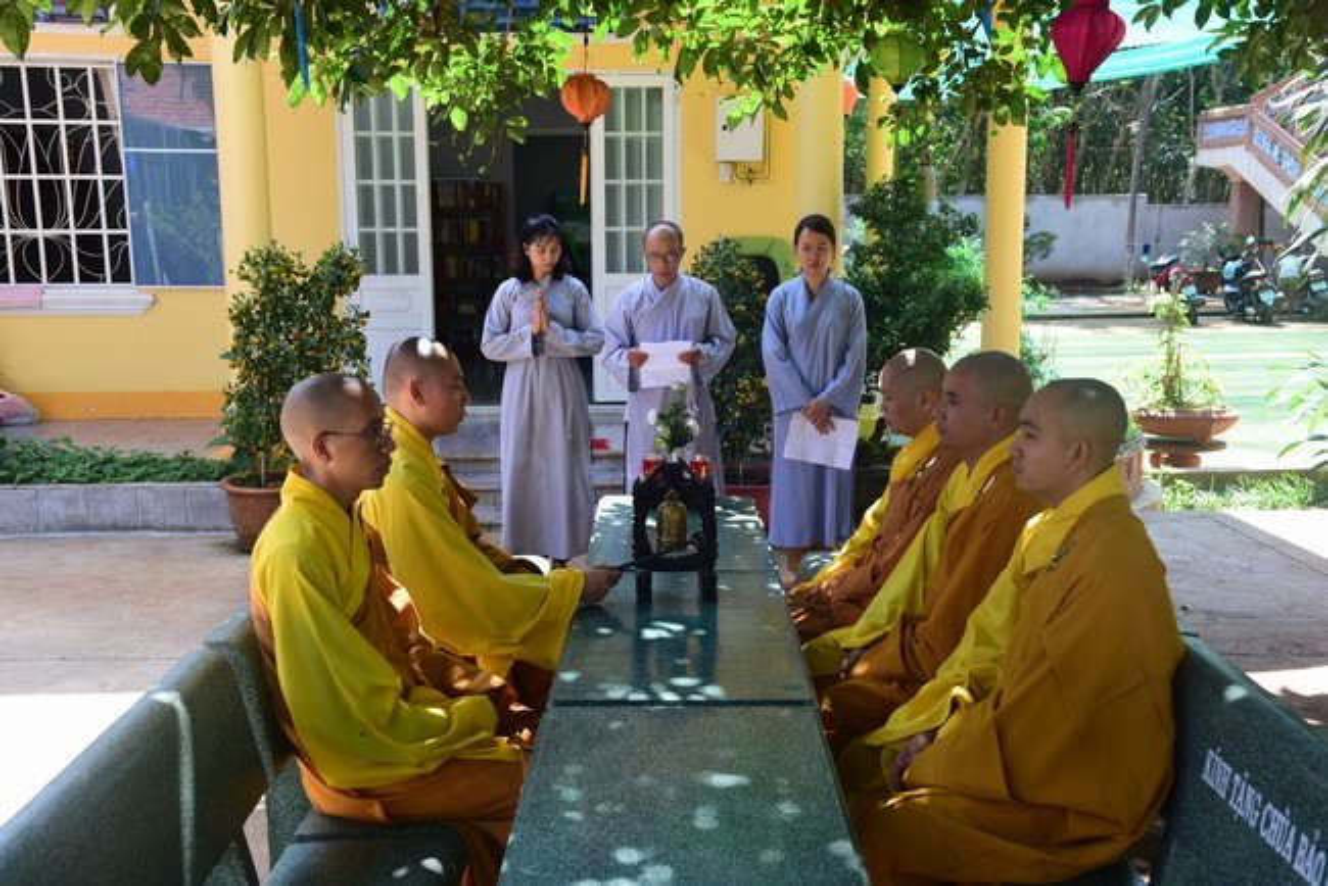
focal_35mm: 38
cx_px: 664
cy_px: 443
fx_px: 1402
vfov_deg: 35.1
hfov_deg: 50.7
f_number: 7.1
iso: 320
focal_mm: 38
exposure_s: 1/100
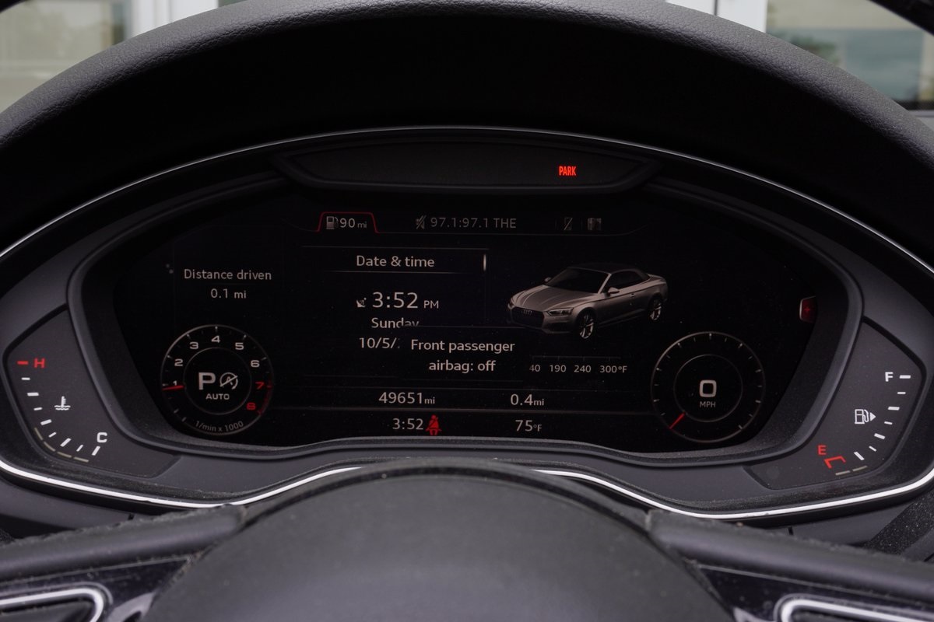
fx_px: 1090
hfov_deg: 46.4
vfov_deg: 31.9
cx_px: 467
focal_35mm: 42
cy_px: 311
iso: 160
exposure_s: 1/25
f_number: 13
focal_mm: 28
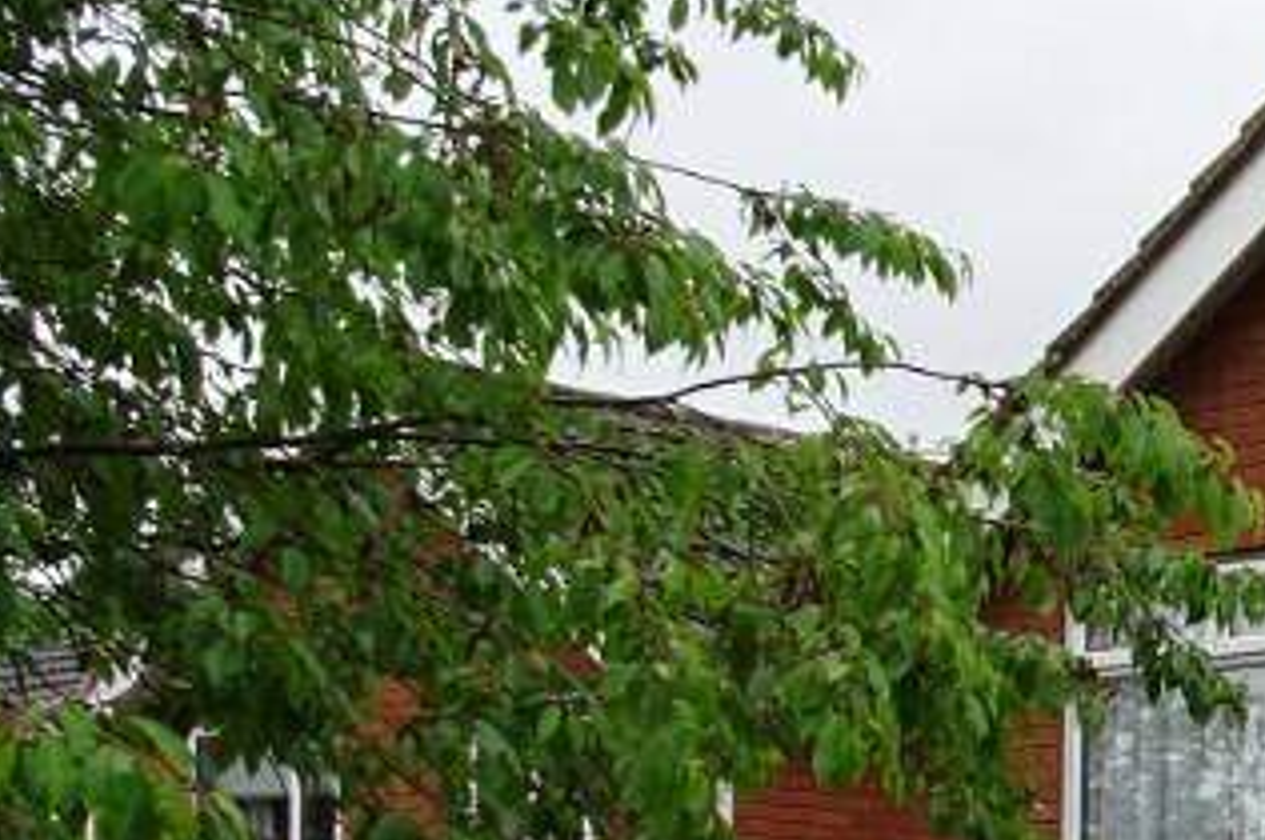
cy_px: 1108
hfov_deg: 20.5
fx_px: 2843
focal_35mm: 81
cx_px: 2018
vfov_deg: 15.9
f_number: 3.5
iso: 80
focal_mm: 4.1
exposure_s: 1/160
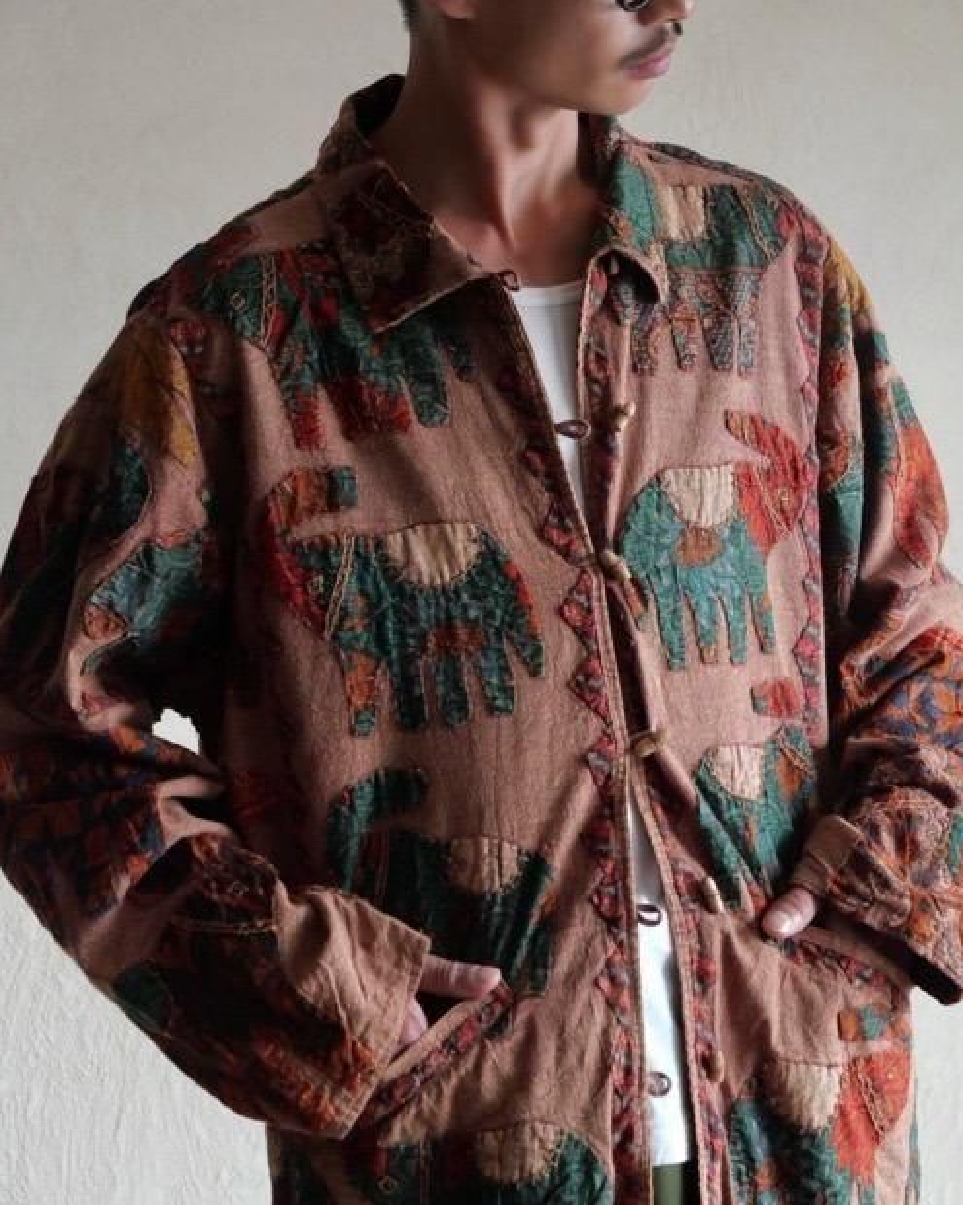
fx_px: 4989
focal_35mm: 140
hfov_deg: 11.0
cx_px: 514
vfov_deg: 13.7
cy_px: 791
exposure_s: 1/125
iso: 2000
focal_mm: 52
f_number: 4
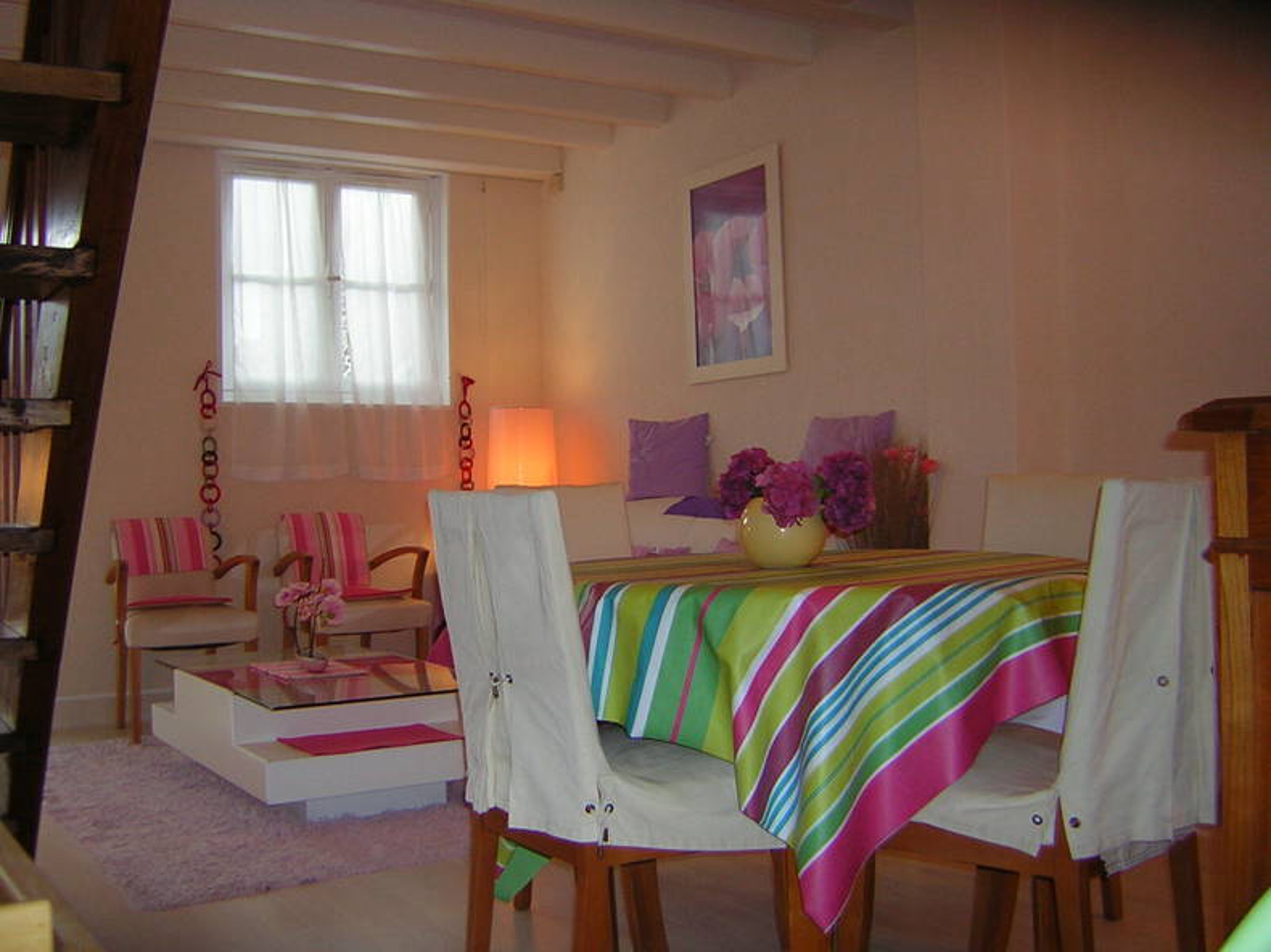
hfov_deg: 51.4
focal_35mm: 36
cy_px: 476
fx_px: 1321
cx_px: 636
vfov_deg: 39.6
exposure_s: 1/30
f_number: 2.6
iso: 50
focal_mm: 4.7
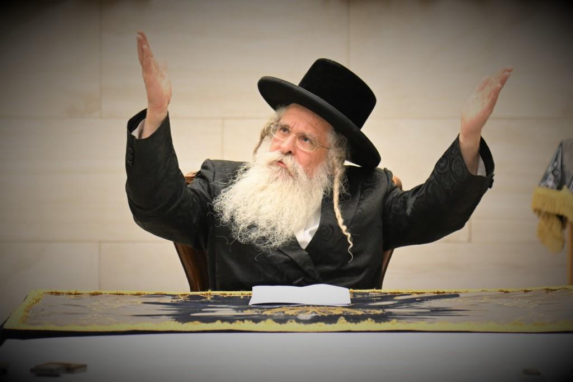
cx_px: 286
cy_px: 191
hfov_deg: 11.4
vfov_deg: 7.6
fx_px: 2864
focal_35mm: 180
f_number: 4
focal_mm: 120
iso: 2500
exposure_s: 1/160
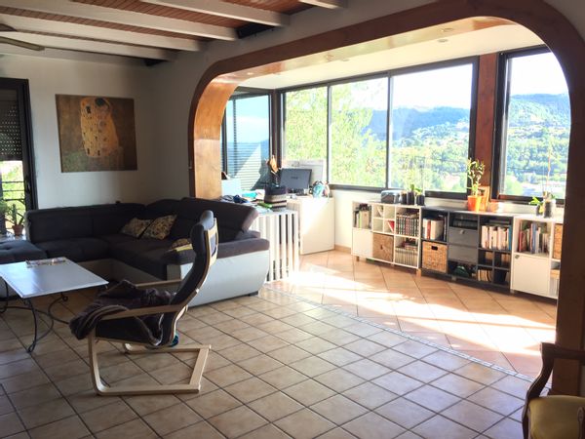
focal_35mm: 29
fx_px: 490
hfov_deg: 61.7
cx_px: 292
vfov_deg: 48.2
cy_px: 220
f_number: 2.2
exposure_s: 1/50
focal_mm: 4.15
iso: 32
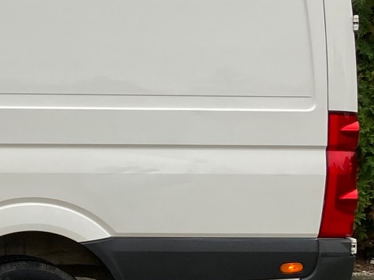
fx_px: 1329
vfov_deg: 12.0
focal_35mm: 123
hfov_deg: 13.7
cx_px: -368
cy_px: 156
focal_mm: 3.99
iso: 20
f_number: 1.8
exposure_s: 1/127
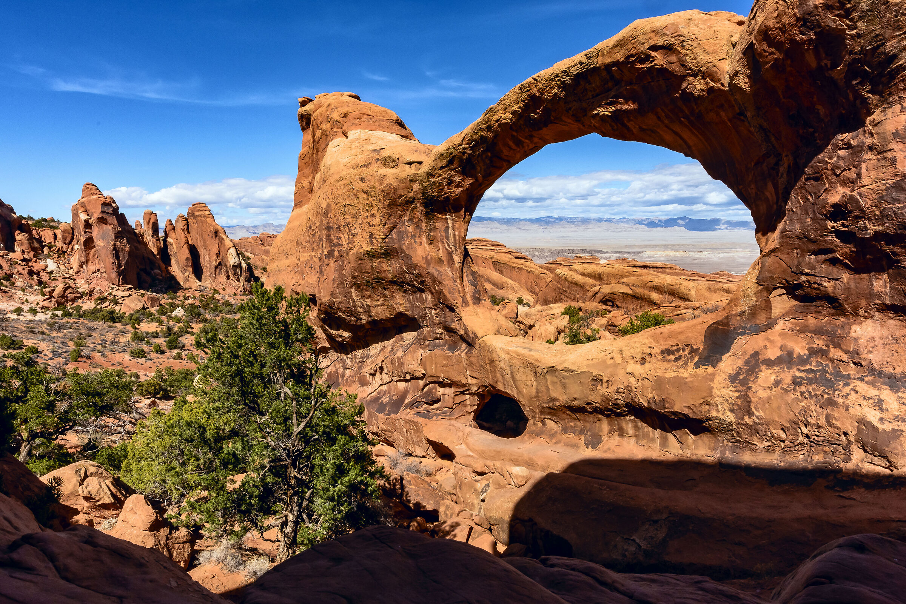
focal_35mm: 24
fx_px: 604
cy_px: 302
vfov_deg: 53.1
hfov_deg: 73.7
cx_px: 453
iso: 320
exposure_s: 1/200
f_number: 22
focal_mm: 16
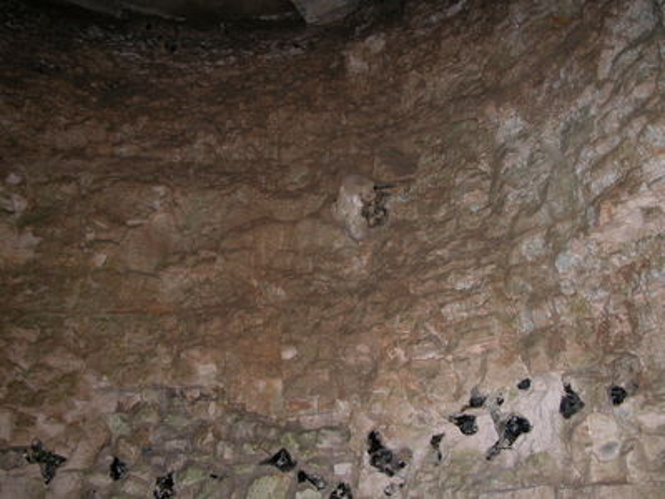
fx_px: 672
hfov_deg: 52.6
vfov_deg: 40.7
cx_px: 332
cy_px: 250
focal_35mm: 35
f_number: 2.8
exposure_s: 1/60
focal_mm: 8.9
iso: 100
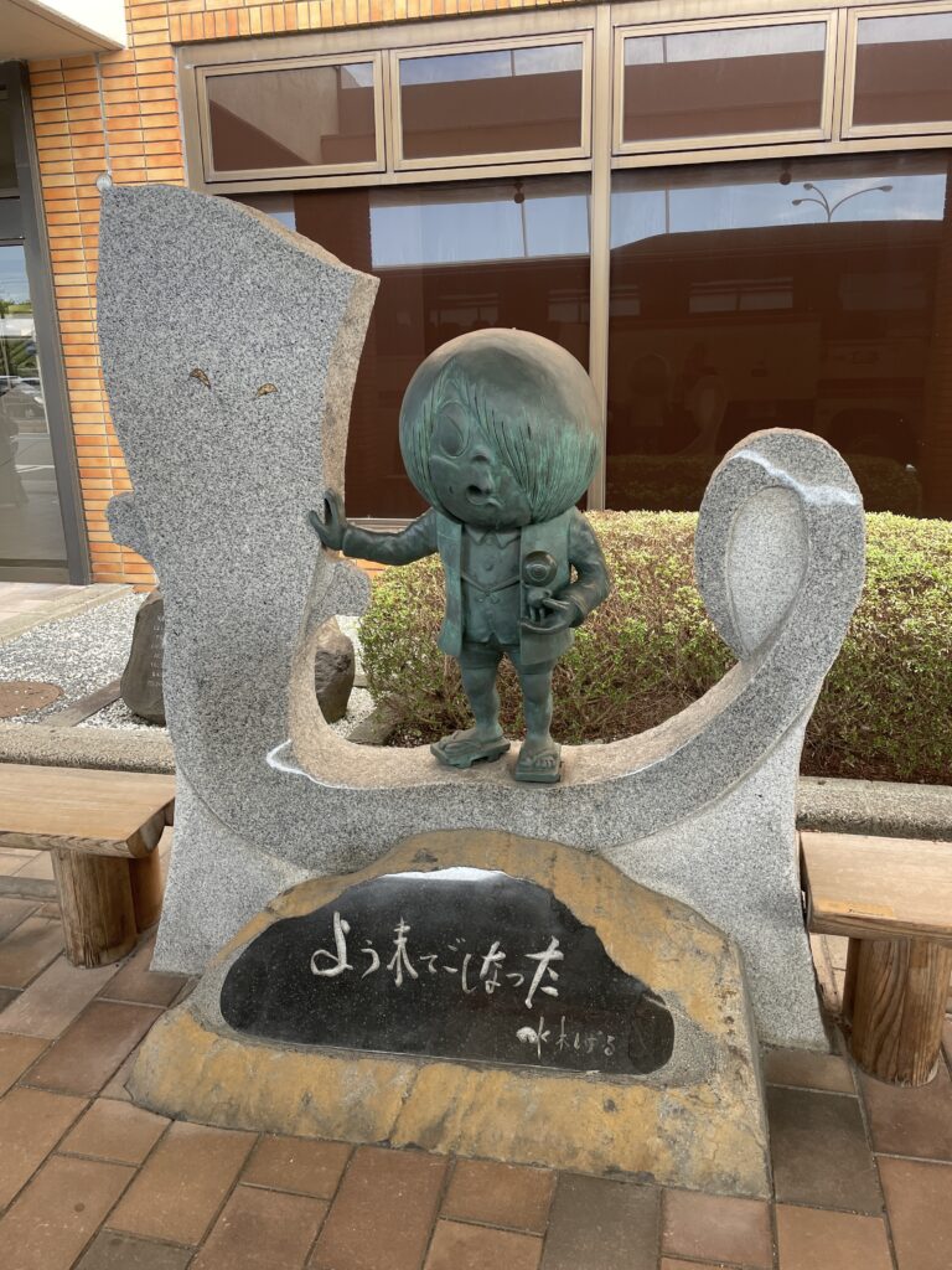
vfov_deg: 67.3
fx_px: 953
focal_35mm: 26
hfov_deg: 53.1
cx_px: 476
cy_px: 635
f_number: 1.6
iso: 50
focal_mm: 4.2
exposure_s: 1/121
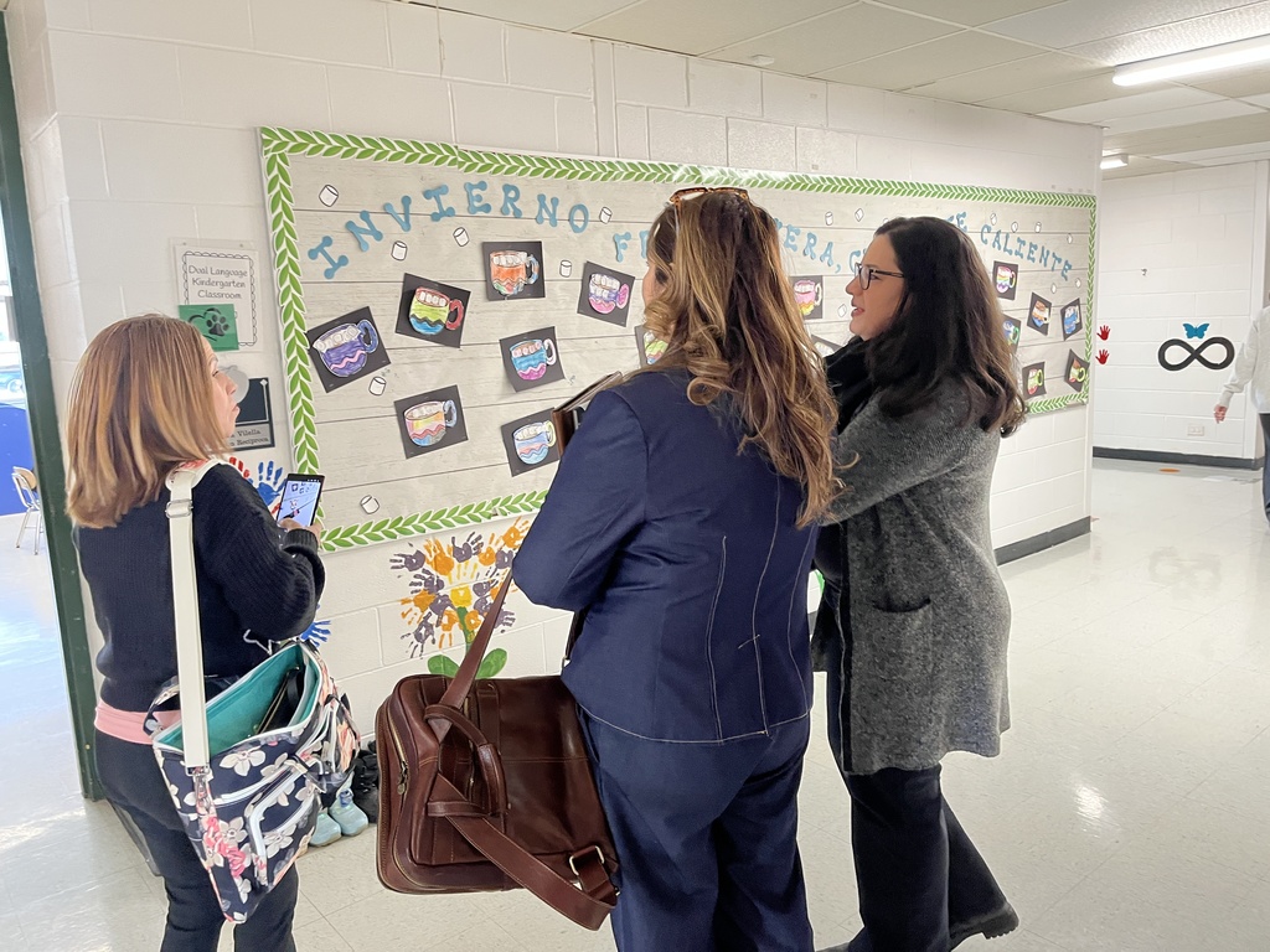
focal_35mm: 26
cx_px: 635
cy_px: 476
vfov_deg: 53.1
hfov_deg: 67.3
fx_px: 954
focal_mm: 5.1
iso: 200
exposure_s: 1/60
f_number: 1.6
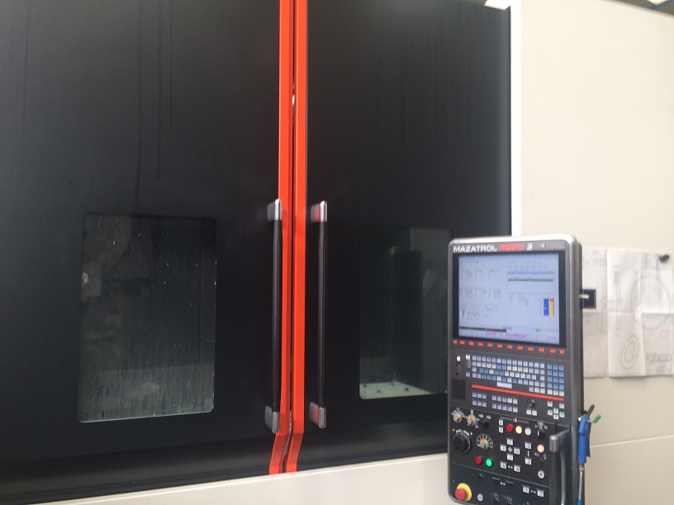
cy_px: 252
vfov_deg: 48.2
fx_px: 565
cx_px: 337
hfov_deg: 61.7
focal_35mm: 29
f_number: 2.2
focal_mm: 4.15
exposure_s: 1/33
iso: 40
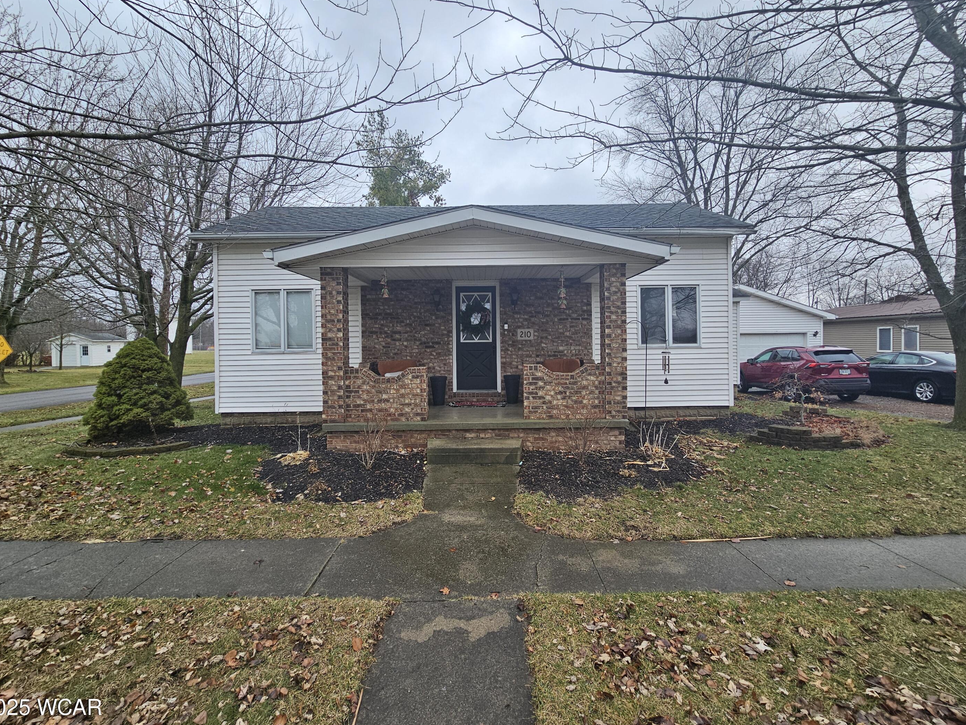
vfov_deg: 85.6
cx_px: 484
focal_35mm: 14
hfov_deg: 102.1
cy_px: 353
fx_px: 391
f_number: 2.2
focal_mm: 2.2
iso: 50
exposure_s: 1/185
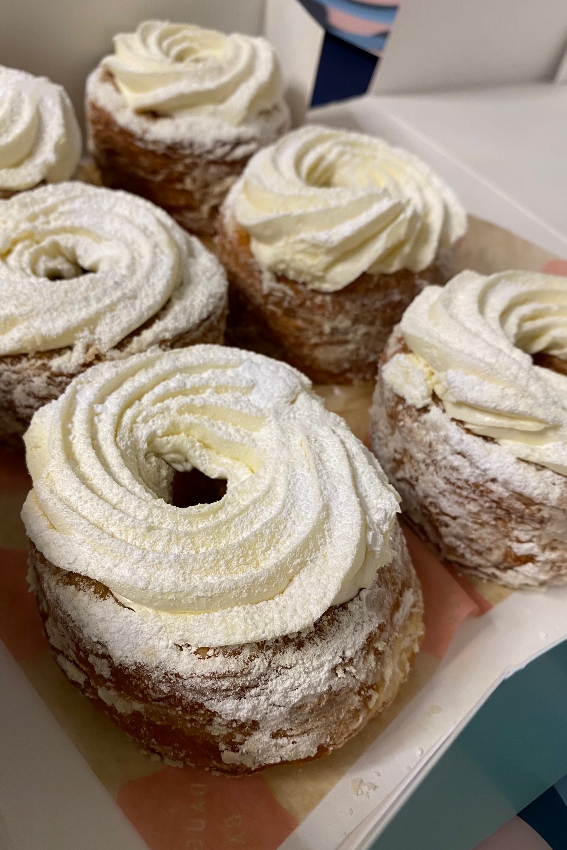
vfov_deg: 65.5
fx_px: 661
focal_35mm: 28
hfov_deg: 46.4
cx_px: 276
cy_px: 439
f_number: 1.8
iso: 80
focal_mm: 4.25
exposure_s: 1/60
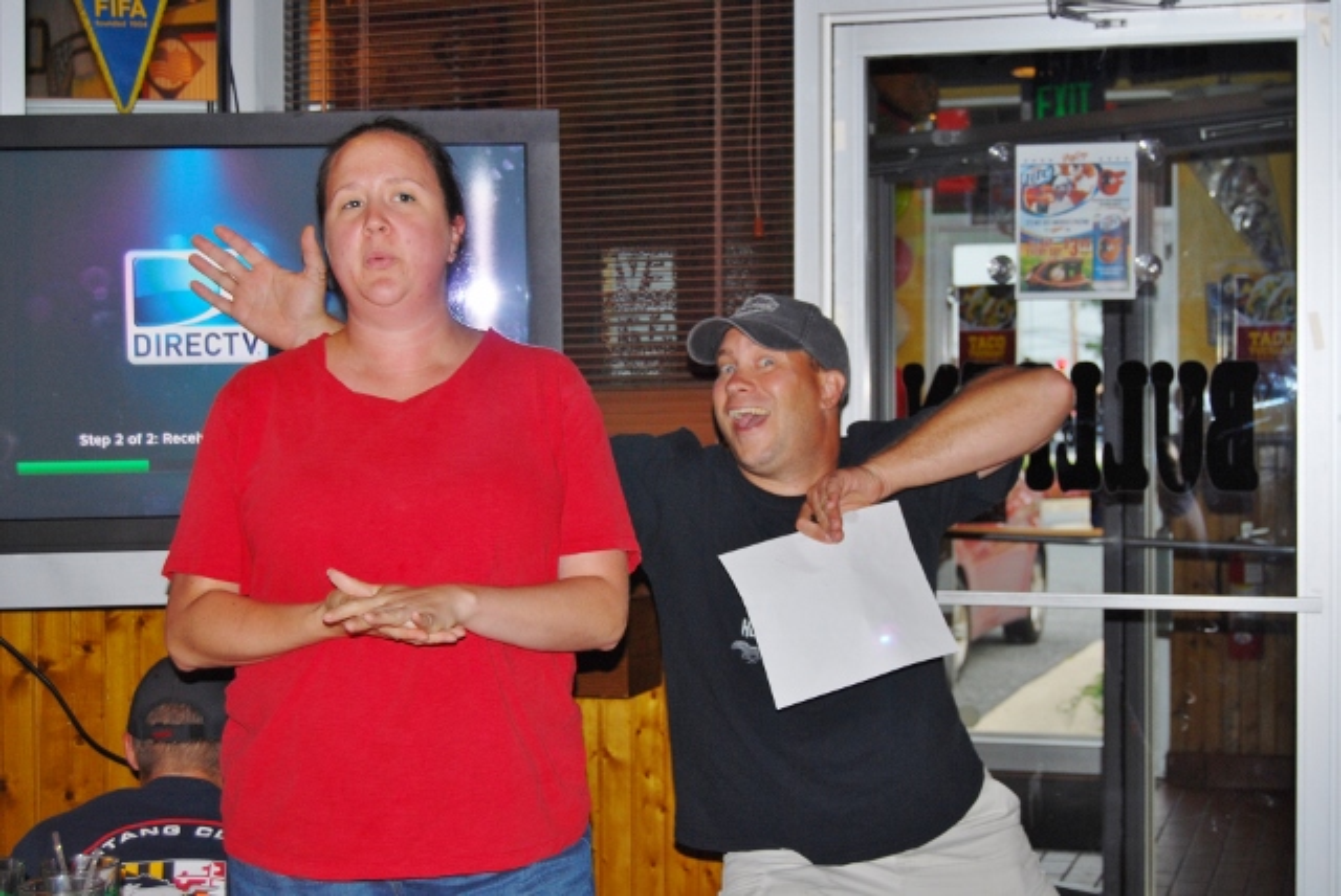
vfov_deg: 22.7
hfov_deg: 33.4
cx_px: 670
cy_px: 448
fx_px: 2237
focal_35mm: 60
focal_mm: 40
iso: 200
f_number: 5
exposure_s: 1/60
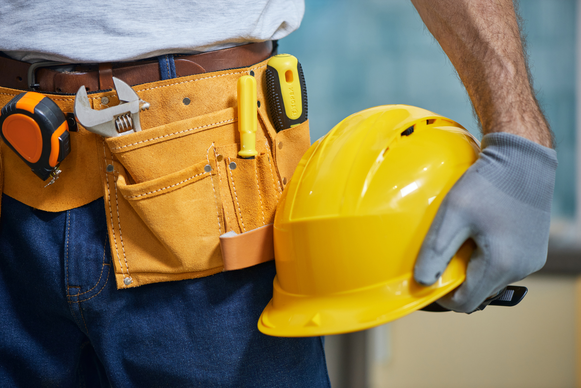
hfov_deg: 19.4
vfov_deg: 13.1
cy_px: 194
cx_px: 290
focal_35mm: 105
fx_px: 1695
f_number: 3
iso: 400
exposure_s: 1/160
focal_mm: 105
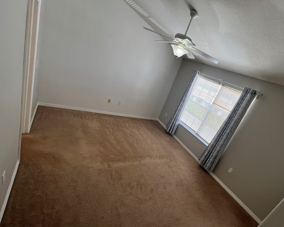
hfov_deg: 92.5
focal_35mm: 16
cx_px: 163
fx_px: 134
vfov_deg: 80.3
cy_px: 121
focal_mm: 1.57
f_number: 1.8
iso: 64
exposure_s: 1/120
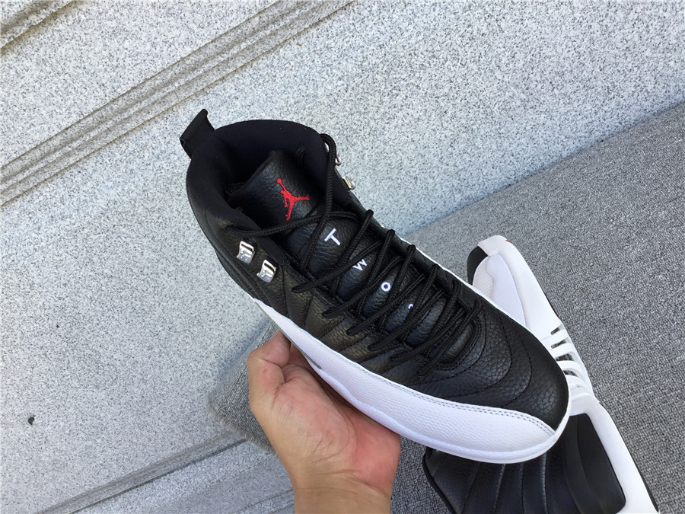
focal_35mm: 31
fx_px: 613
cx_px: 342
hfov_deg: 58.4
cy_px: 257
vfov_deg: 45.4
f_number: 2.4
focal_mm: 3.3
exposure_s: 1/179
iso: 25
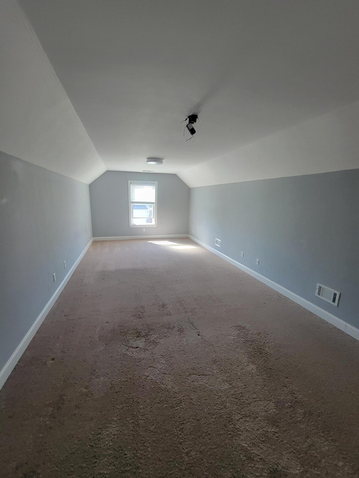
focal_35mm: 13
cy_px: 239
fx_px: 180
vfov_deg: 106.2
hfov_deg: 89.9
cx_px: 180
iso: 160
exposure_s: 1/60
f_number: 2.2
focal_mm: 2.2
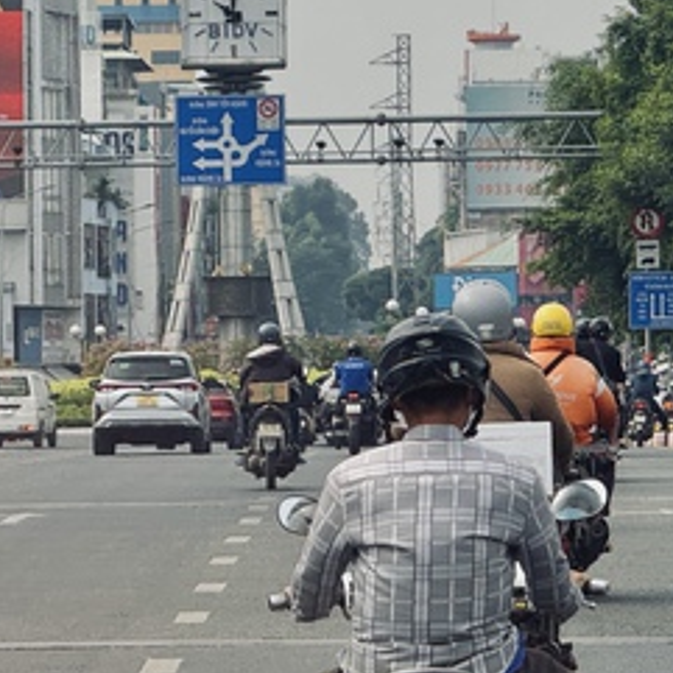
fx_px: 6203
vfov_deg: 6.2
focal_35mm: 282
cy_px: 195
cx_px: 536
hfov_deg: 6.2
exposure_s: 1/2083
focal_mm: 15.66
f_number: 2.8
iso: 50
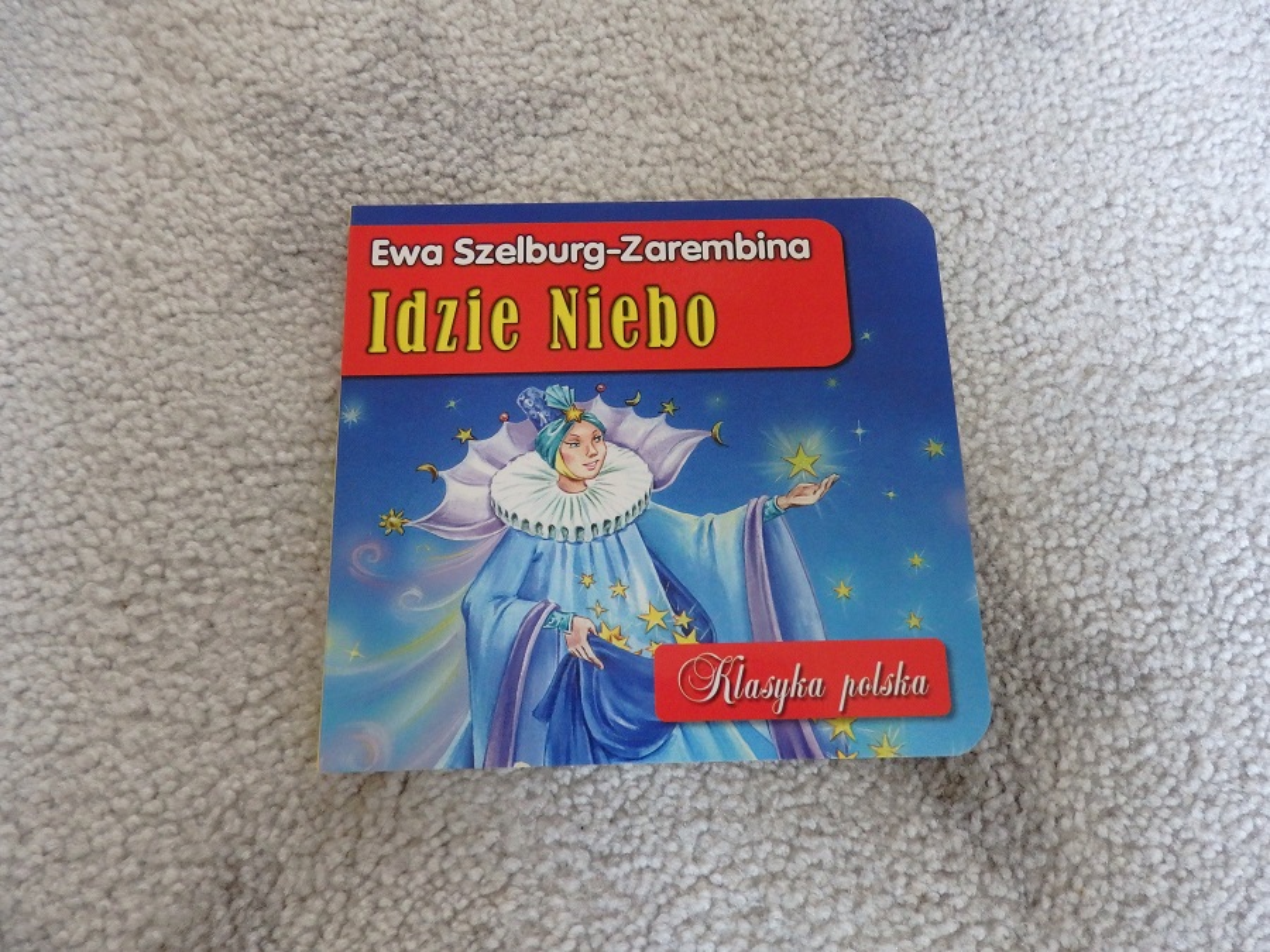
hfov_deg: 69.4
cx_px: 635
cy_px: 476
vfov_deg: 54.9
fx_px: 917
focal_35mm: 25
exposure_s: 1/30
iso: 640
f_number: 3
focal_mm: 4.5
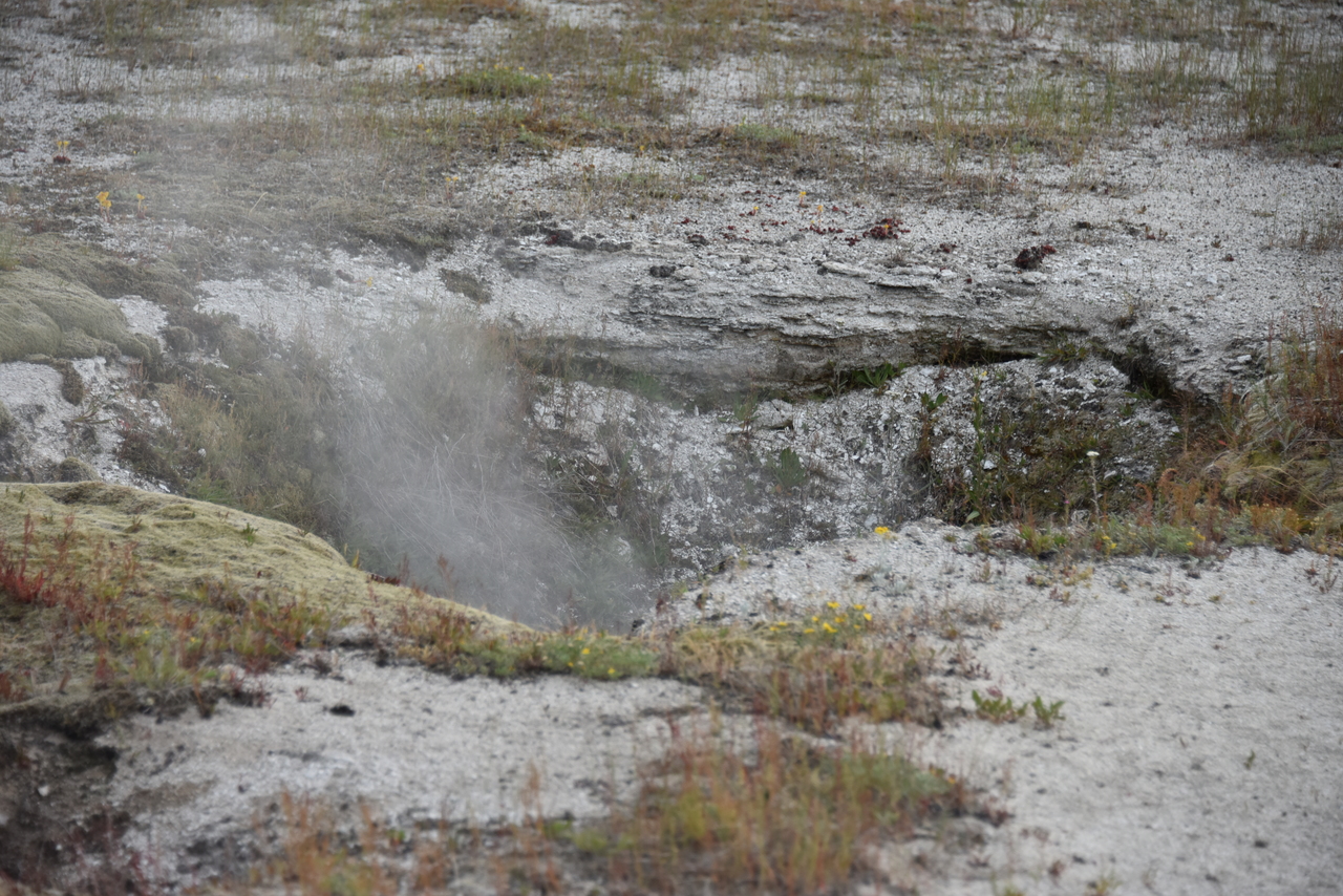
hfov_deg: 14.2
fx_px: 5410
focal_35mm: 145
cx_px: 672
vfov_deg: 9.5
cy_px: 448
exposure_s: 1/320
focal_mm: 145
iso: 720
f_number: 5.6
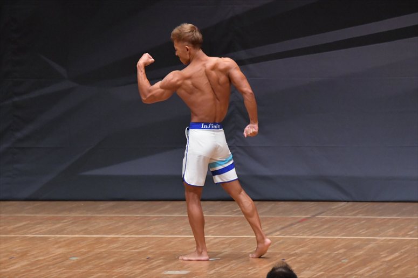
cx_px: 209
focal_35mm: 285
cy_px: 139
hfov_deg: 7.2
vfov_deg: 4.8
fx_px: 3308
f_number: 5.6
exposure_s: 1/400
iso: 6400
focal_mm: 190
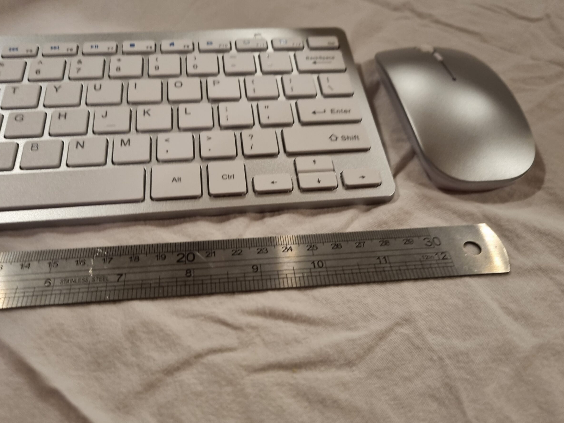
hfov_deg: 63.4
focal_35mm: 28
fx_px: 456
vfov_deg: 49.7
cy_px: 216
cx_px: 282
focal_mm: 5.4
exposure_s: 1/50
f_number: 1.8
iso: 200
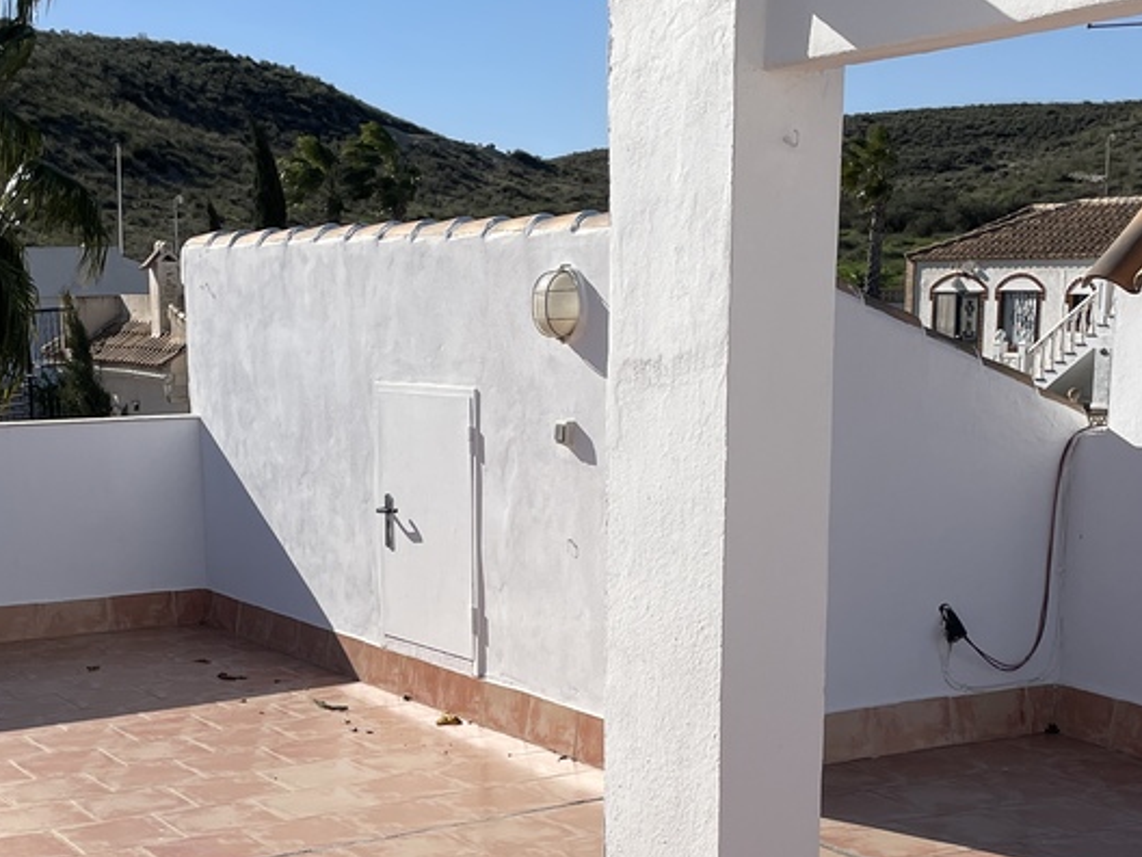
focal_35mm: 63
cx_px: 368
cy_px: 736
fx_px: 2078
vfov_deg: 22.8
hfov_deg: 30.5
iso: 32
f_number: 1.6
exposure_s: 1/6135
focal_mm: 4.2
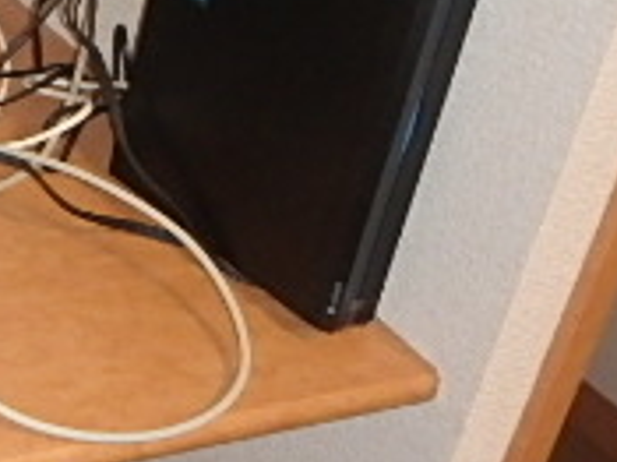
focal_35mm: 77
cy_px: -28
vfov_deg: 18.5
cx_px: -405
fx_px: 1372
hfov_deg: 20.2
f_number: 3.5
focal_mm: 3.7
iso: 400
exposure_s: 1/30
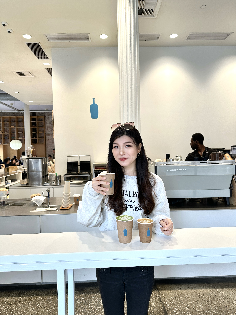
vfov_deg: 71.6
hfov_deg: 56.8
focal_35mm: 24
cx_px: 118
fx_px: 218
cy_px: 158
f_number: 1.78
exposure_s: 1/120
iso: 64
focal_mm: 6.86
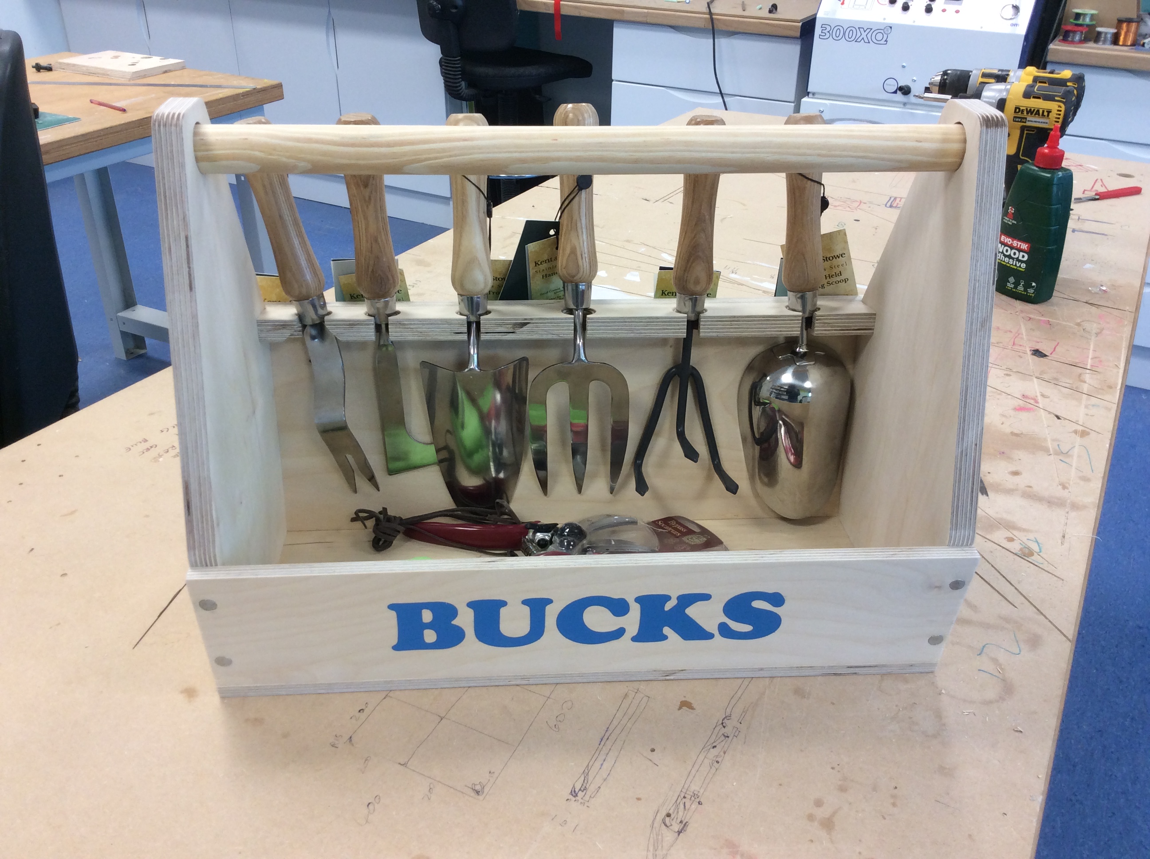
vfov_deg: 44.1
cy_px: 430
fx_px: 1062
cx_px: 575
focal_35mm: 32
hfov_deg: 56.9
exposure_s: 1/25
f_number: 2.4
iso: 50
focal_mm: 3.3
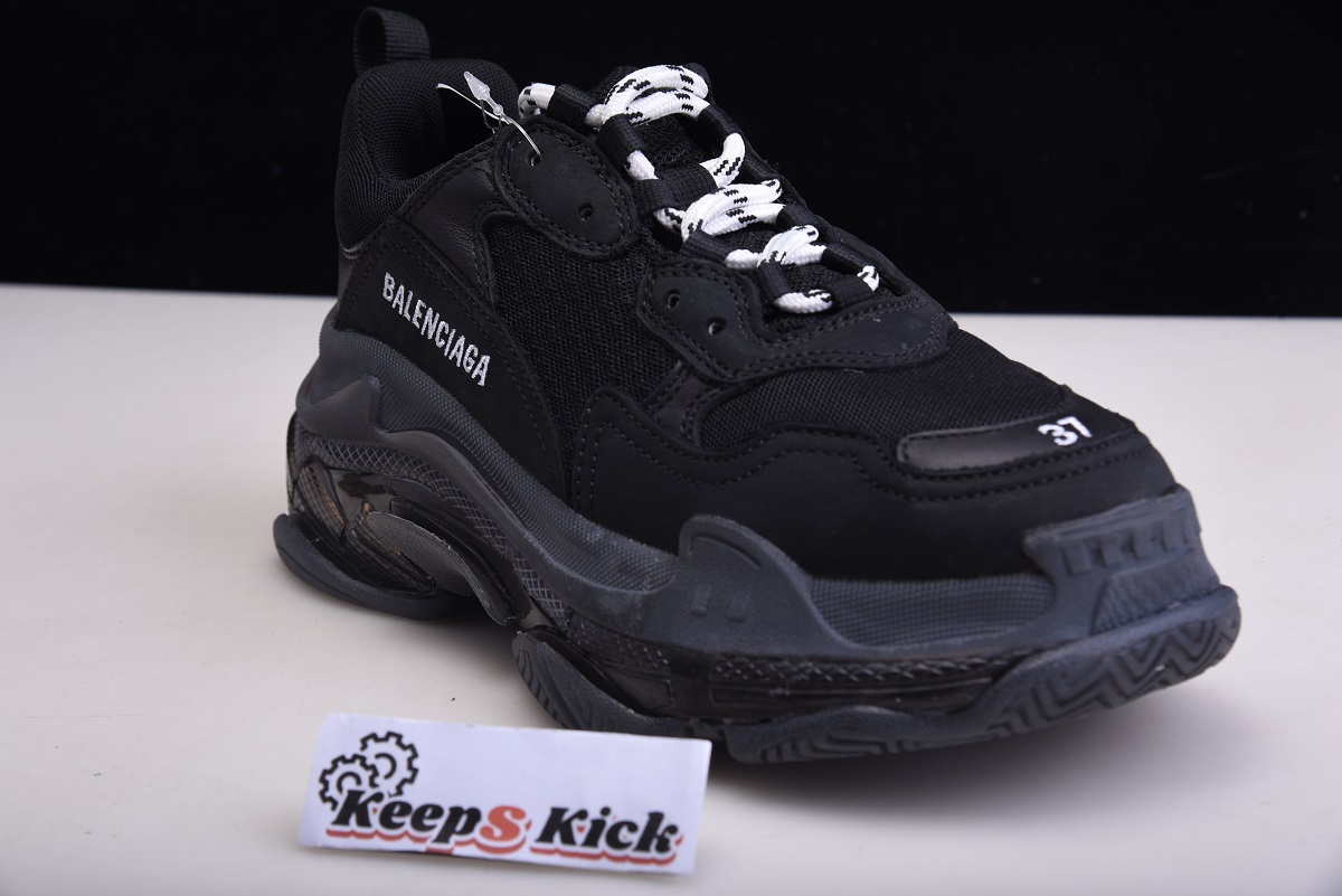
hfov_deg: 30.5
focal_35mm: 66
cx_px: 671
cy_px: 448
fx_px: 2461
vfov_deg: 20.6
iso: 100
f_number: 11
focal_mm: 66
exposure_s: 1/200
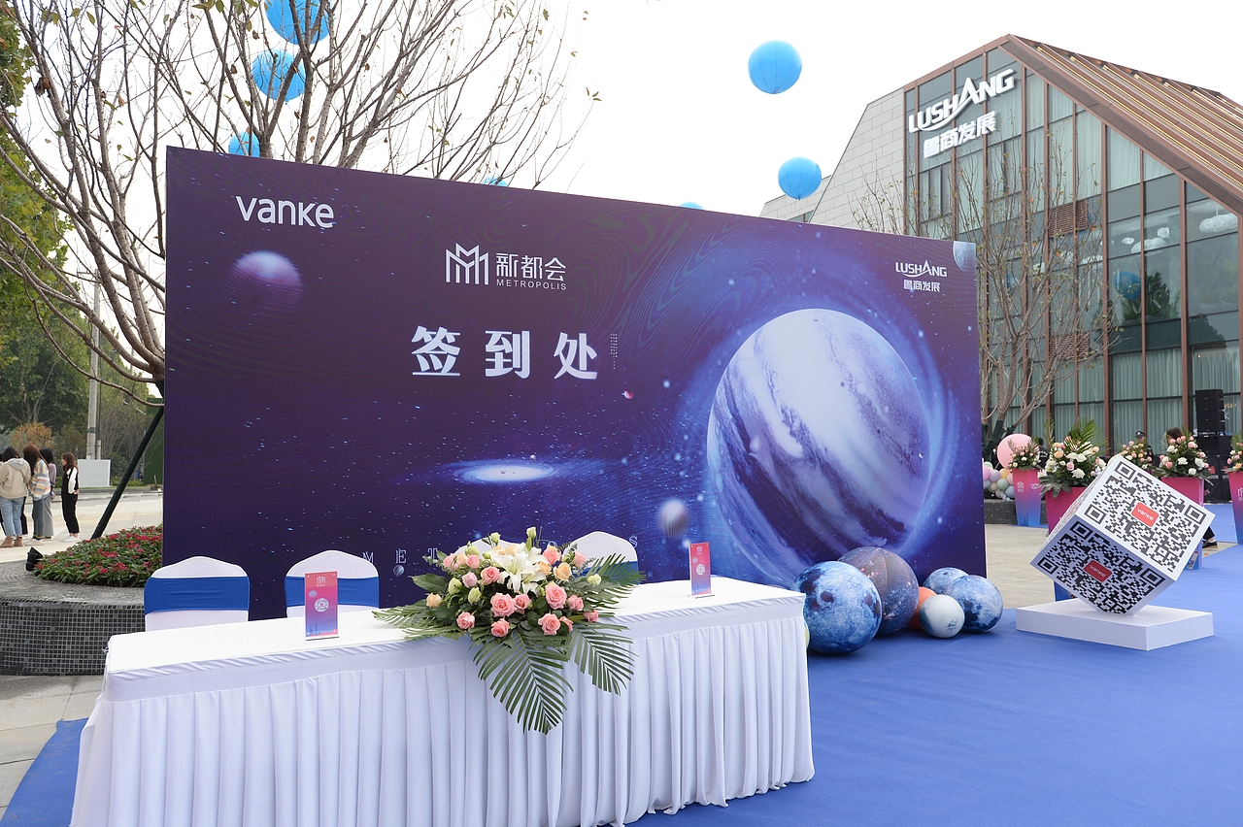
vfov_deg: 46.4
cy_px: 414
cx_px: 622
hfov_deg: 65.5
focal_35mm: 28
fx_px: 966
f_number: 7.1
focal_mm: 28
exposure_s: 1/125
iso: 250
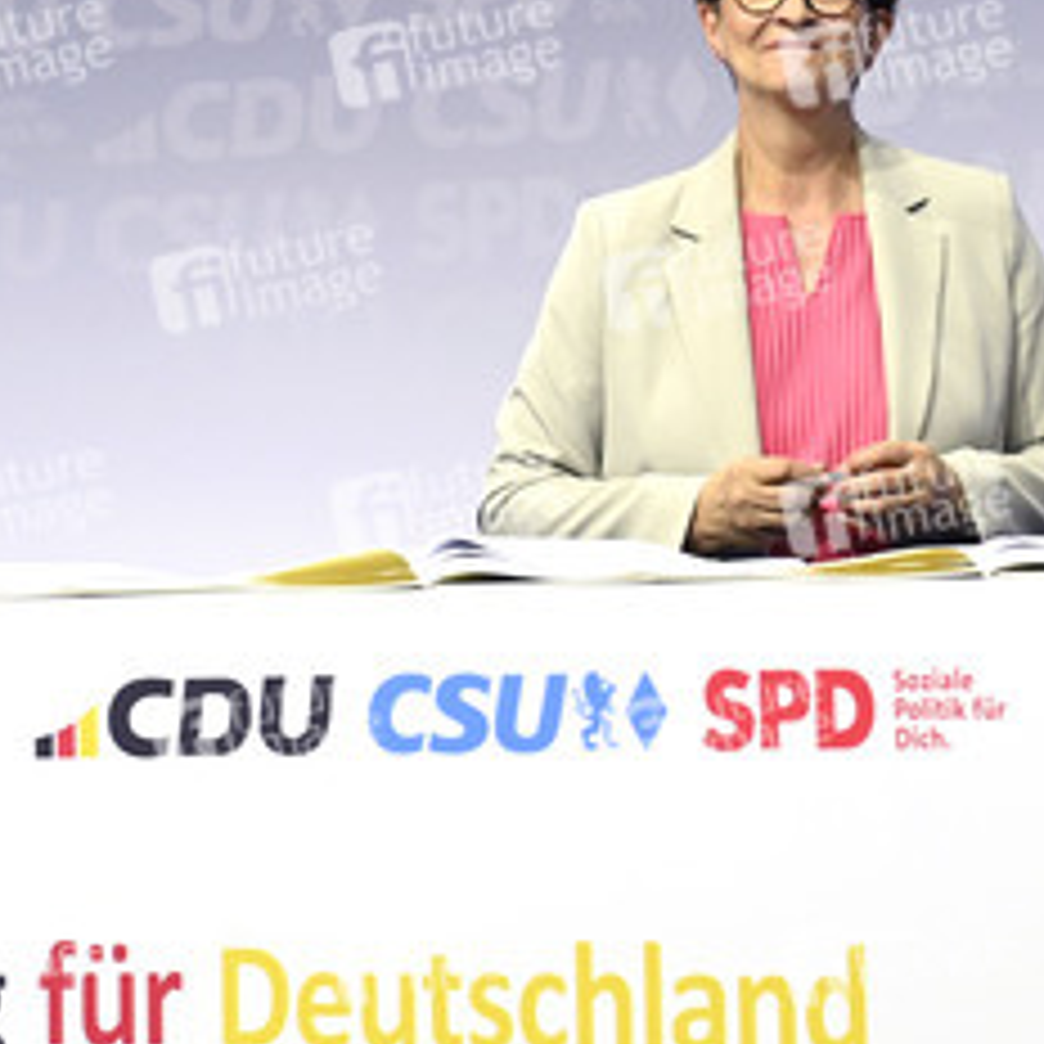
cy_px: 392
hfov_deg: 10.8
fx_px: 5528
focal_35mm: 162
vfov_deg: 10.8
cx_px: 776
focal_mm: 98
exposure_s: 1/500
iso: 6400
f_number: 5.6
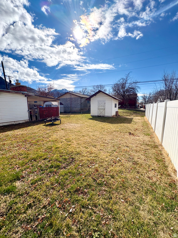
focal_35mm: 14
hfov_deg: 85.7
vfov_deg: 102.1
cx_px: 89
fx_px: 96
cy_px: 119
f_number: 2.2
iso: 64
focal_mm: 2.22
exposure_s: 1/4132
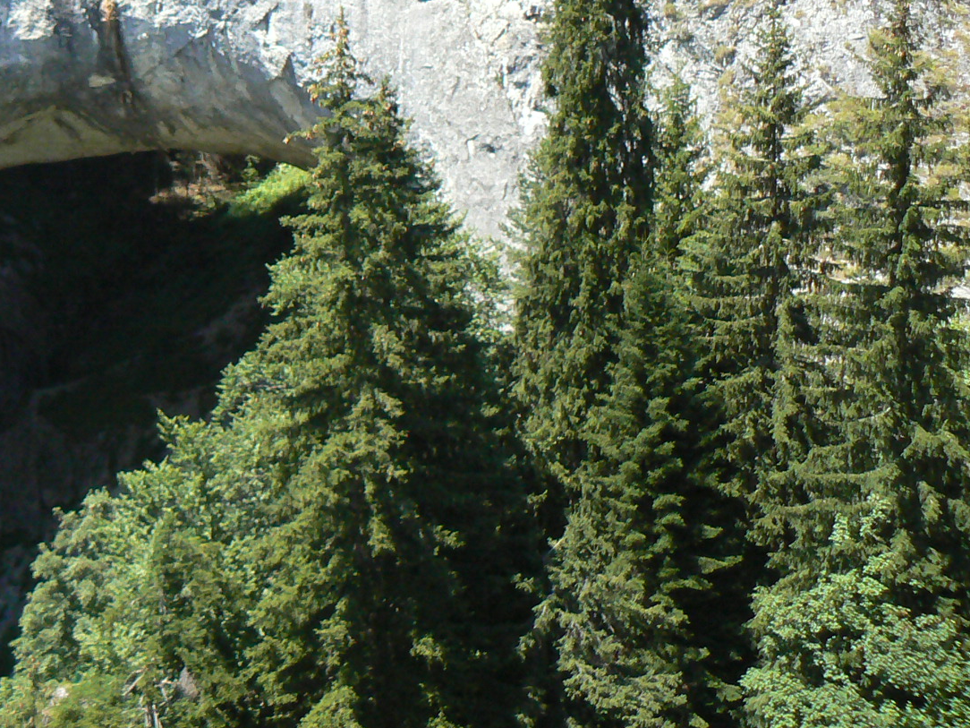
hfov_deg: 27.5
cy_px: 61
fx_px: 1905
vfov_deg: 21.1
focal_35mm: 68
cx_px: 82
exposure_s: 1/320
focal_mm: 6
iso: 200
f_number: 2.8
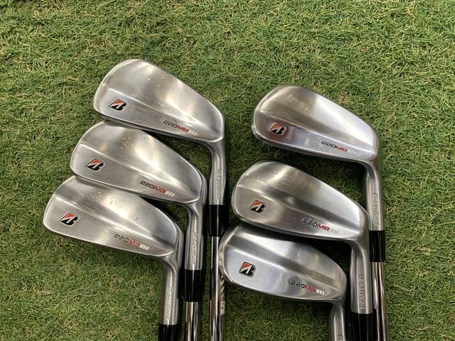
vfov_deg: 53.1
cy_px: 170
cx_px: 228
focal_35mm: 26
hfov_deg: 67.3
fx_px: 342
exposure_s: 1/60
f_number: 1.8
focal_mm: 4.25
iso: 125
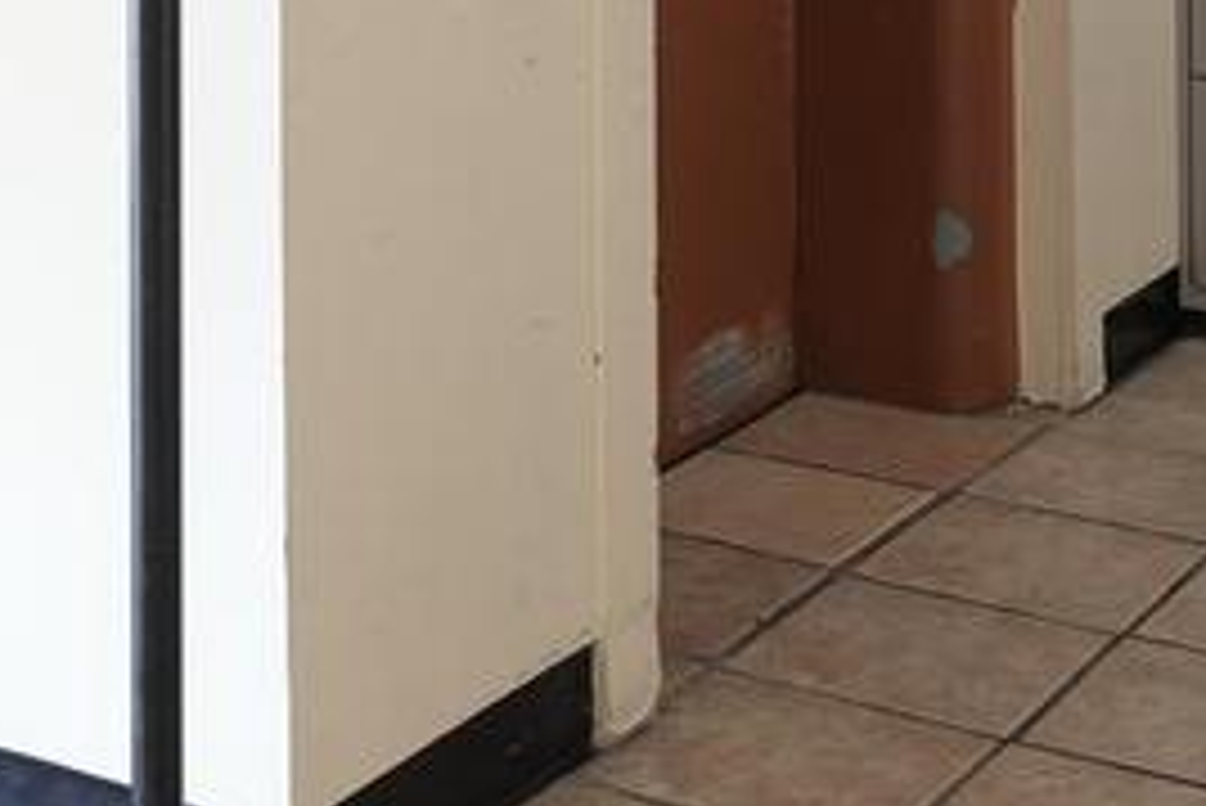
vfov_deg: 14.8
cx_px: 144
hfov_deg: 23.1
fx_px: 2882
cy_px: -408
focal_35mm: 86
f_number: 8
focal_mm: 16
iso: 100
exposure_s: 2
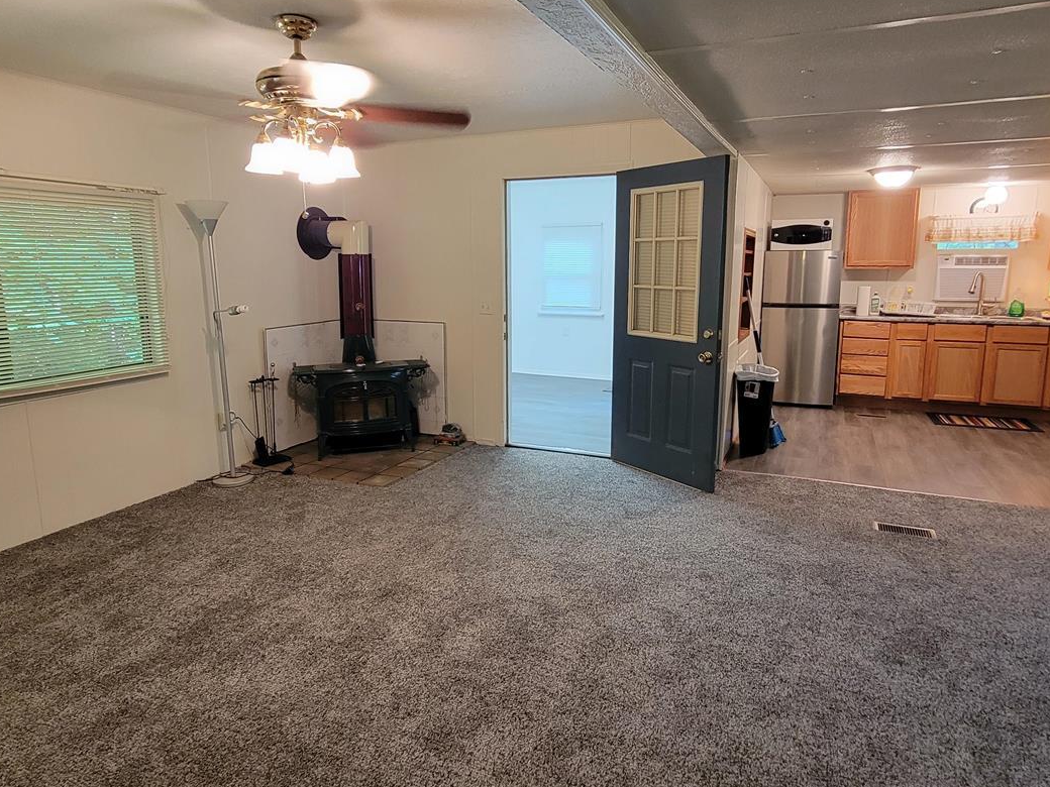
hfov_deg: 81.7
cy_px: 365
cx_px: 536
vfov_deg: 65.9
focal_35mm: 20
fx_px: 607
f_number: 2.2
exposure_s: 1/30
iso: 320
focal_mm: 2.2
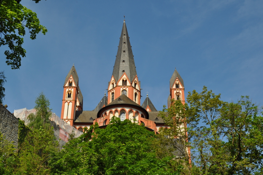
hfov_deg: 38.9
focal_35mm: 51
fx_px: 372
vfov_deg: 26.4
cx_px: 132
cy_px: 88
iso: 200
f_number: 10
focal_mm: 34
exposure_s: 1/400
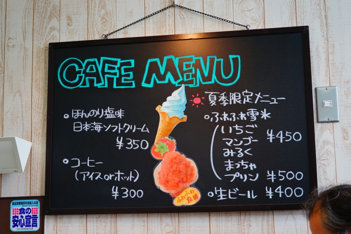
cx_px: 176
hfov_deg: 32.9
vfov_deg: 22.3
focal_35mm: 61
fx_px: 595
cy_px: 117
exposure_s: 1/90
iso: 400
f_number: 4.5
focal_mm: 61
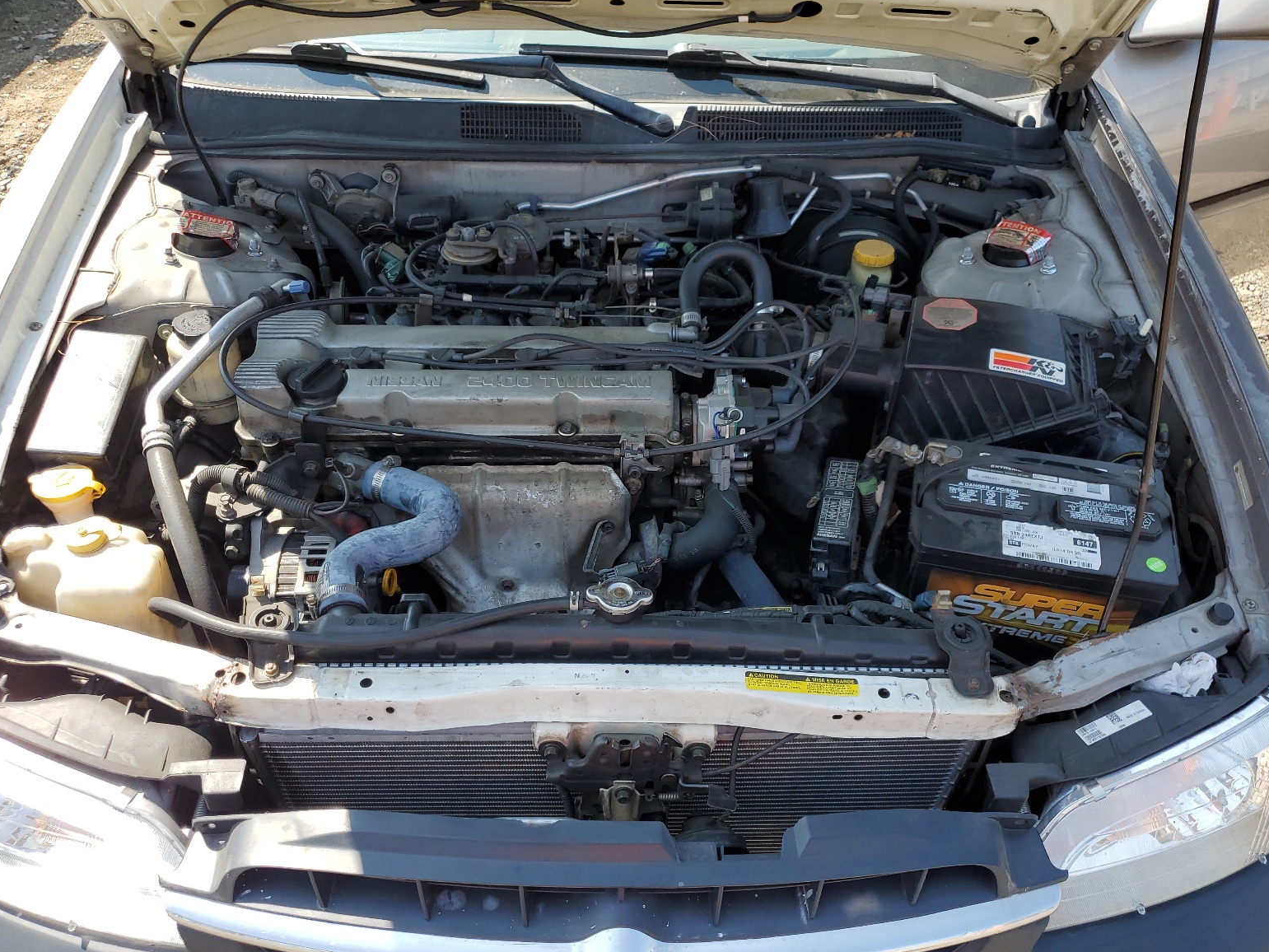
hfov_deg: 65.3
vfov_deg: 51.4
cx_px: 642
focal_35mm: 27
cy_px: 478
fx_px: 990
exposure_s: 1/1000
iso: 50
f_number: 1.5
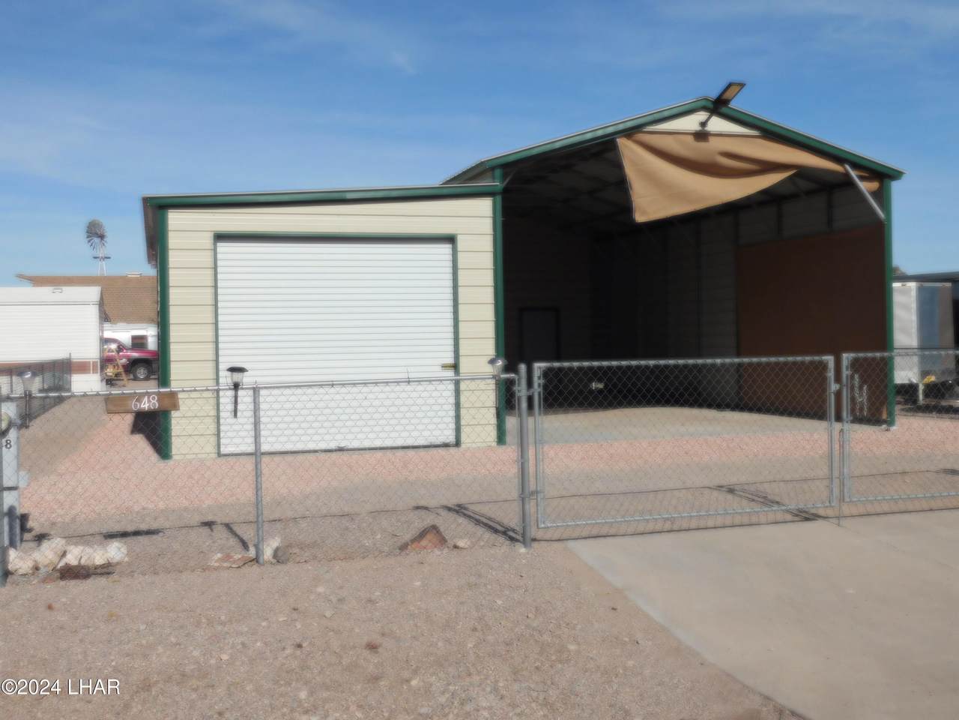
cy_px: 360
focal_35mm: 40
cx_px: 480
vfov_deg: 36.0
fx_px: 1108
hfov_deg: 46.8
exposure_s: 1/1000
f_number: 7.2
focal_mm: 7.1
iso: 125
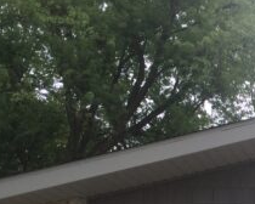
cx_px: 358
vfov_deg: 13.7
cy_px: 264
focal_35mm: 108
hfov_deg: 16.5
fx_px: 815
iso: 32
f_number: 2.2
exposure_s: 1/398
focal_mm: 4.15
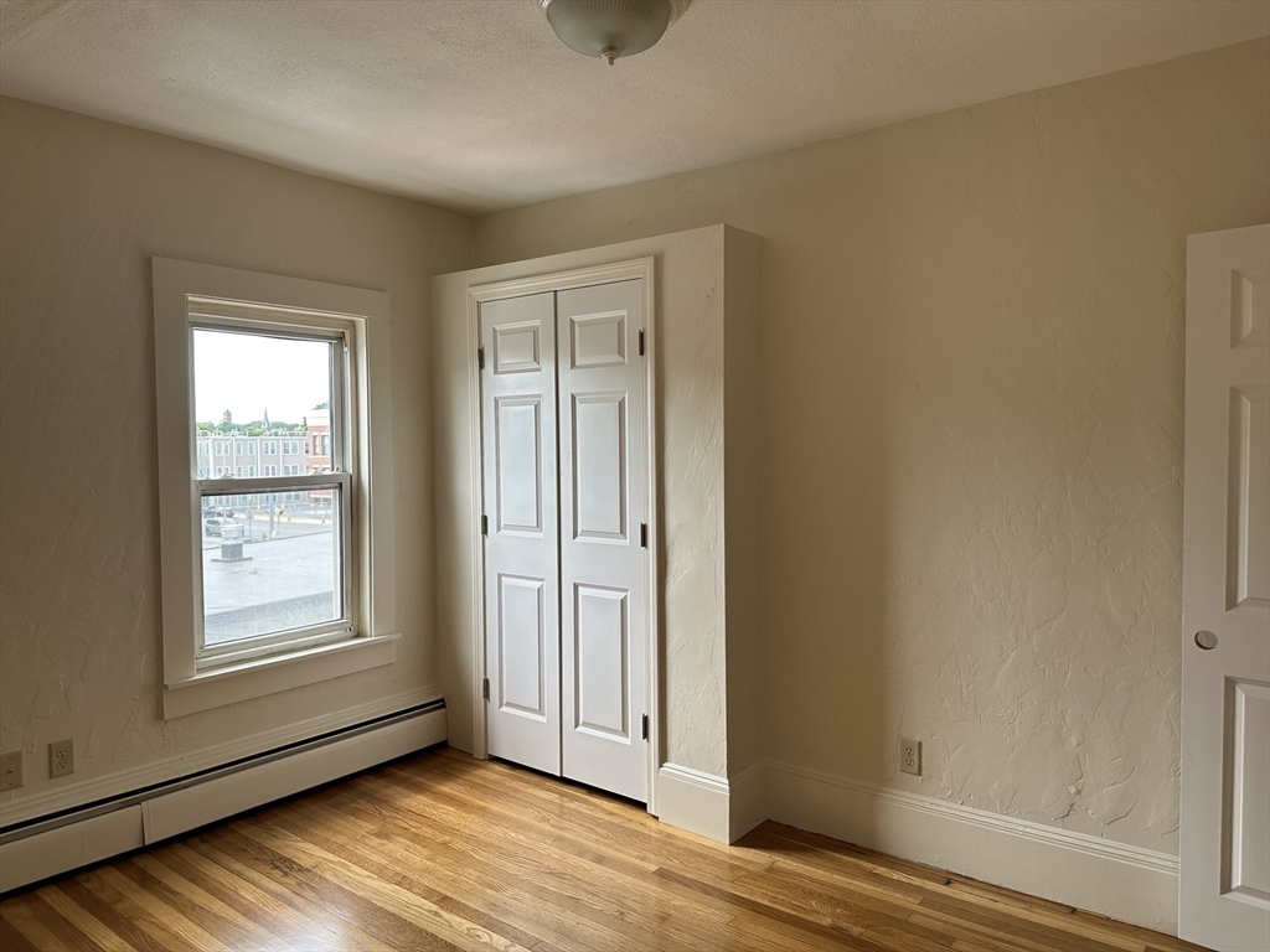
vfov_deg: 56.8
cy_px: 476
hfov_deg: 71.6
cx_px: 635
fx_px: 881
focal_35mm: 24
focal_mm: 6.86
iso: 80
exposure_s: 1/225
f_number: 1.78
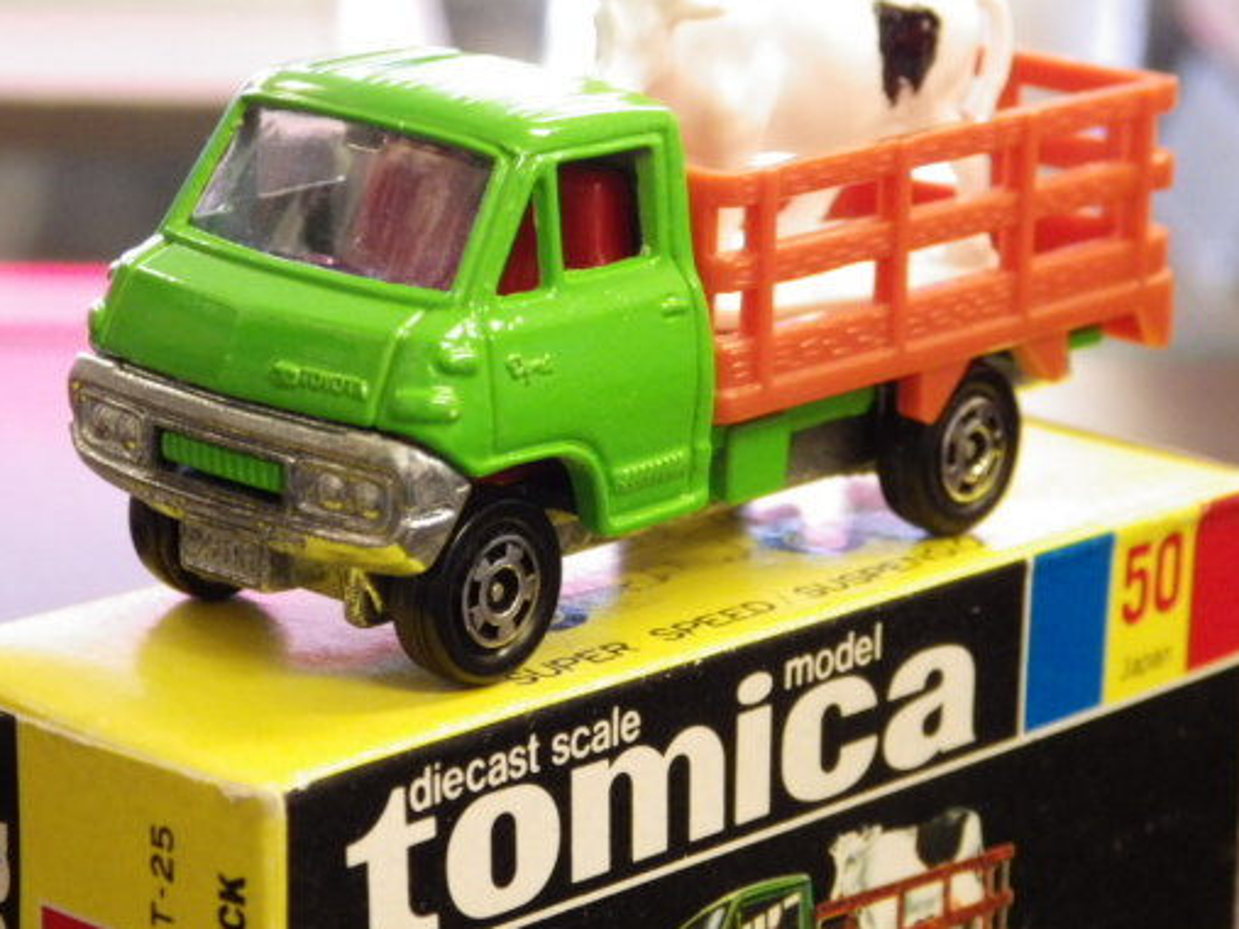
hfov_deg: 15.2
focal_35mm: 130
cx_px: 582
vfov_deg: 11.4
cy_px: 447
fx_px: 4652
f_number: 4.6
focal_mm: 18.4
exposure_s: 1/30
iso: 800
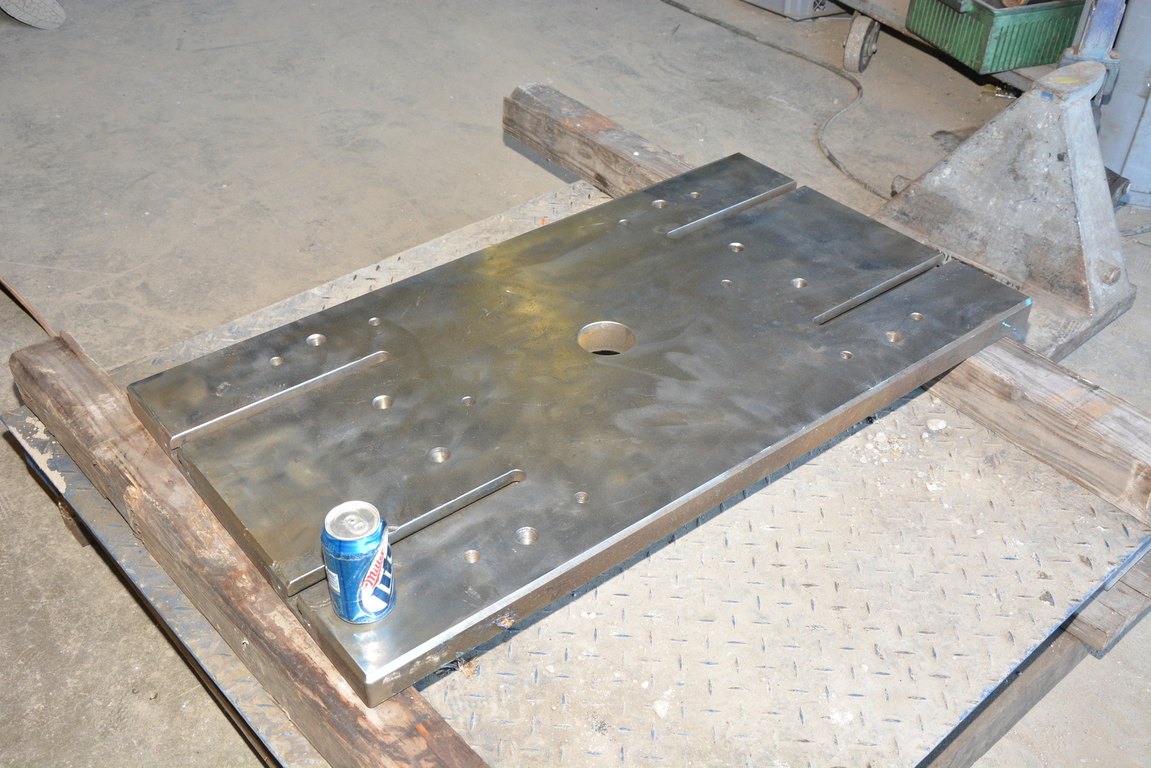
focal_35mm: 38
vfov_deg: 35.5
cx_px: 576
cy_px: 384
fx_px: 1199
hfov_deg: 51.3
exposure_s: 1/60
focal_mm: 25
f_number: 7.1
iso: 800
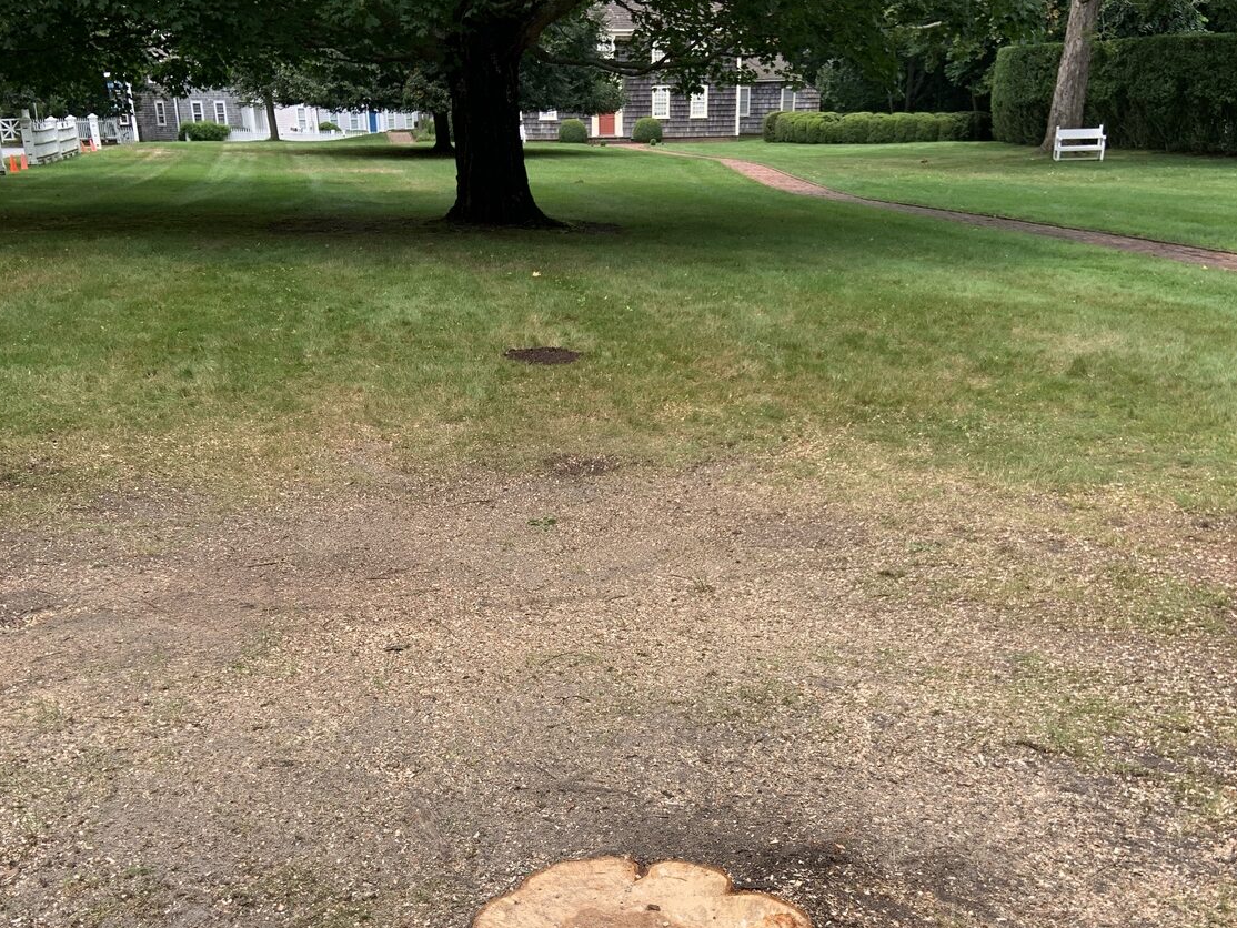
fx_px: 1251
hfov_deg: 52.6
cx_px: 617
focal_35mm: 35
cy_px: 646
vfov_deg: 40.0
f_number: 1.8
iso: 25
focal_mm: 4.25
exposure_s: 1/1054
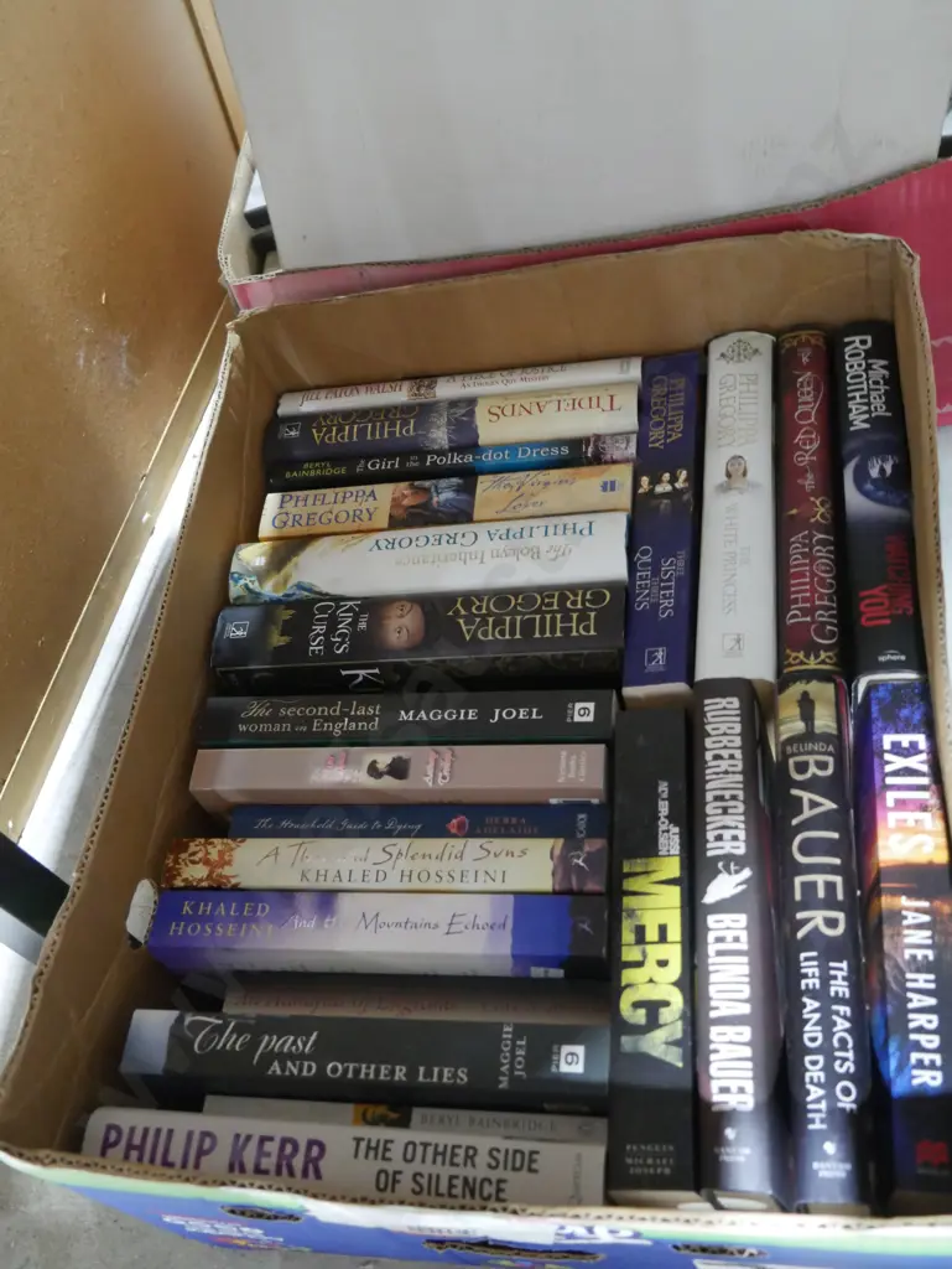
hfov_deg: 41.8
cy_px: 634
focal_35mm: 34
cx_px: 476
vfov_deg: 53.9
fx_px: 1246
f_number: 4
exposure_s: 1/40
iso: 3200
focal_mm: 17
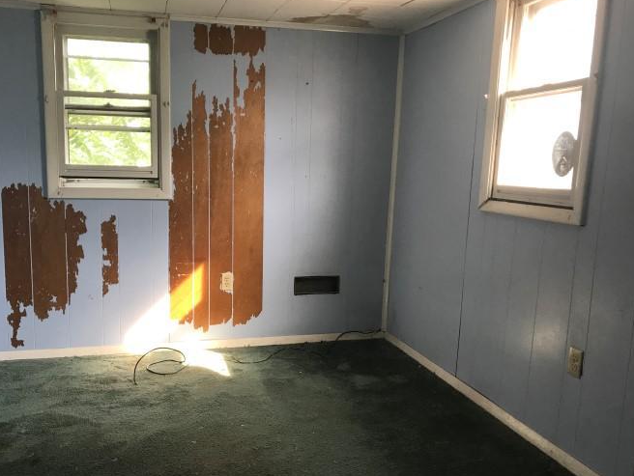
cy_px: 257
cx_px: 280
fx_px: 587
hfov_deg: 56.6
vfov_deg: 44.2
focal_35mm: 32
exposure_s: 1/40
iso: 25
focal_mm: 3.99
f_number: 1.8
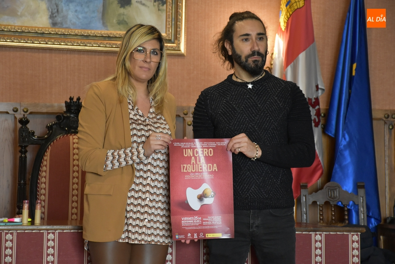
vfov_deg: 10.8
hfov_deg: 16.1
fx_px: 1400
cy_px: 132
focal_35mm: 128
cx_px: 198
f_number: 5.3
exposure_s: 1/125
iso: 2200
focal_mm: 85
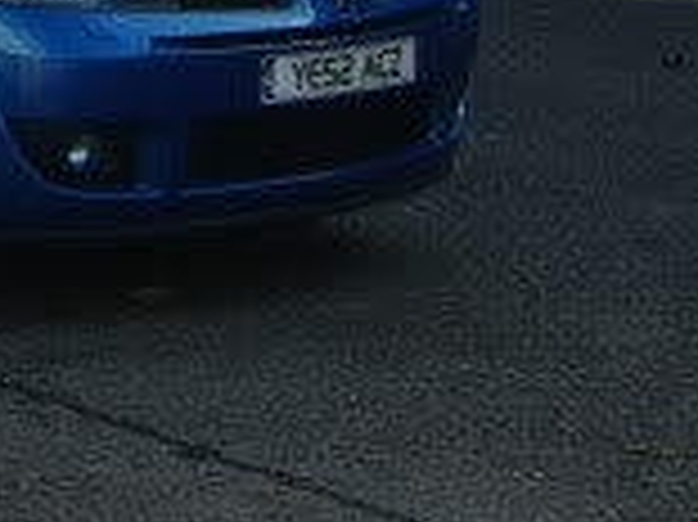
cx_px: -892
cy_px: -342
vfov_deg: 6.6
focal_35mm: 222
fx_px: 4473
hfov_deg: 8.3
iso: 50
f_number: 3
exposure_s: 1/350
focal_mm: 7.2
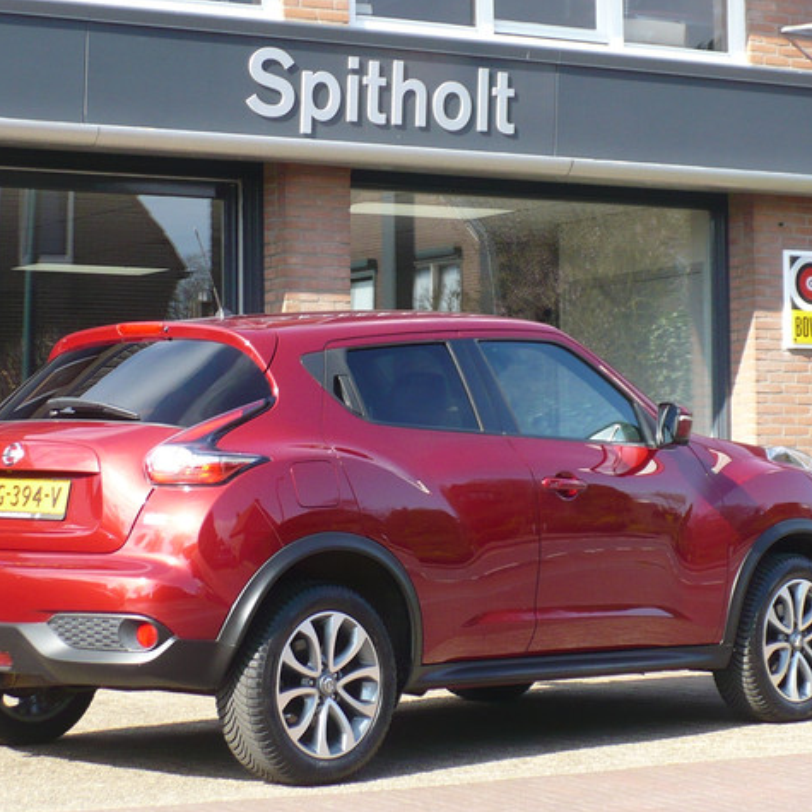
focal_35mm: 106
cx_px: 378
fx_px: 2813
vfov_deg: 16.4
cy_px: 407
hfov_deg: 16.4
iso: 100
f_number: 3.1
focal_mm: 9.9
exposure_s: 1/400
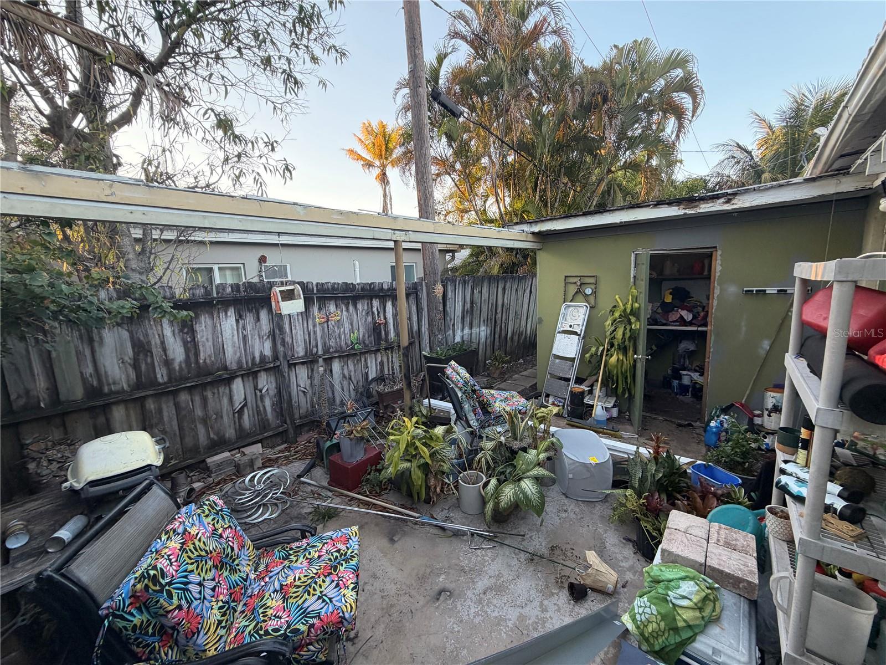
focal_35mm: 14
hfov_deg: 102.1
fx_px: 358
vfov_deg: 85.7
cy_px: 332
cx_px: 443
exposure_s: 1/121
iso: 80
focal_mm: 2.22
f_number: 2.2
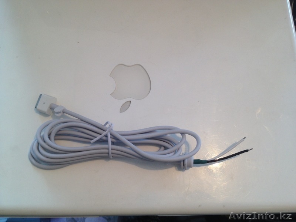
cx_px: 148
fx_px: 299
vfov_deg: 40.7
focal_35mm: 35
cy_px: 111
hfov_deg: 52.6
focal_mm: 4.28
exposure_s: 1/40
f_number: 2.4
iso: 64
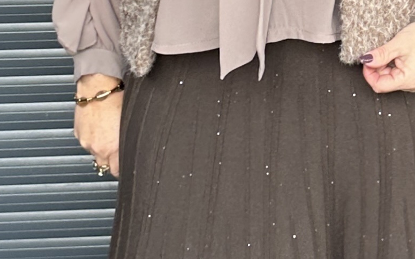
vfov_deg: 18.6
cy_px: -182
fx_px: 645
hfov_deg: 35.5
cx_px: 258
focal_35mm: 57
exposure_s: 1/121
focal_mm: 6.86
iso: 100
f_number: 1.78
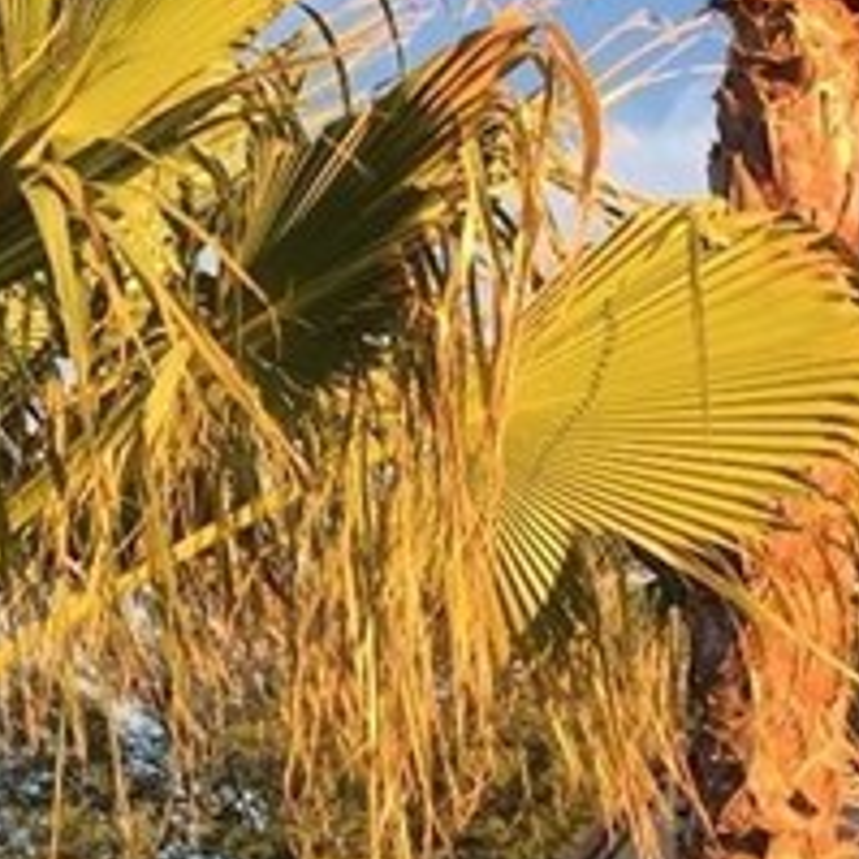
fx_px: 3706
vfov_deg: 13.2
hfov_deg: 13.1
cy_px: 548
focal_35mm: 132
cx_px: 88
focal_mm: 4.15
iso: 25
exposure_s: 1/450
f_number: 2.2
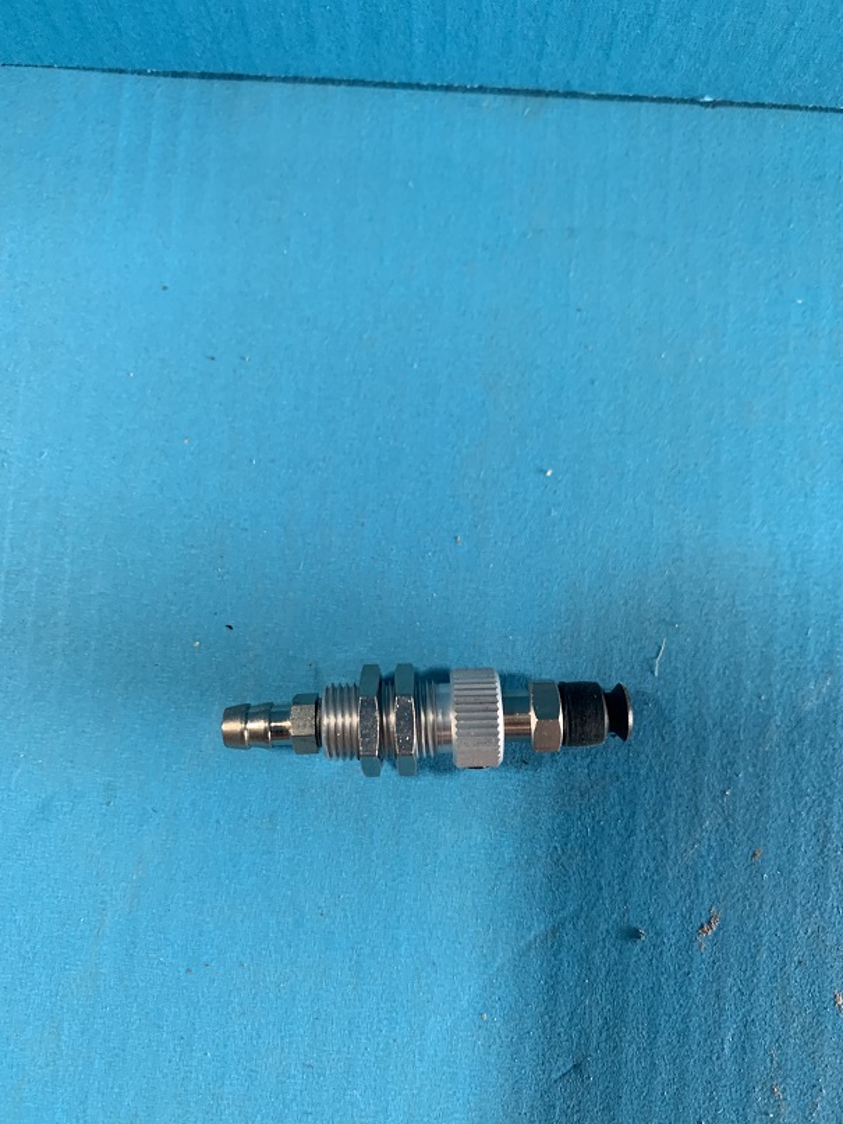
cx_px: 422
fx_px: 844
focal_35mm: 26
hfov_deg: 53.1
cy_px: 562
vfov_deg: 67.3
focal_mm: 4.25
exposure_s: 1/60
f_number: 1.8
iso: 200
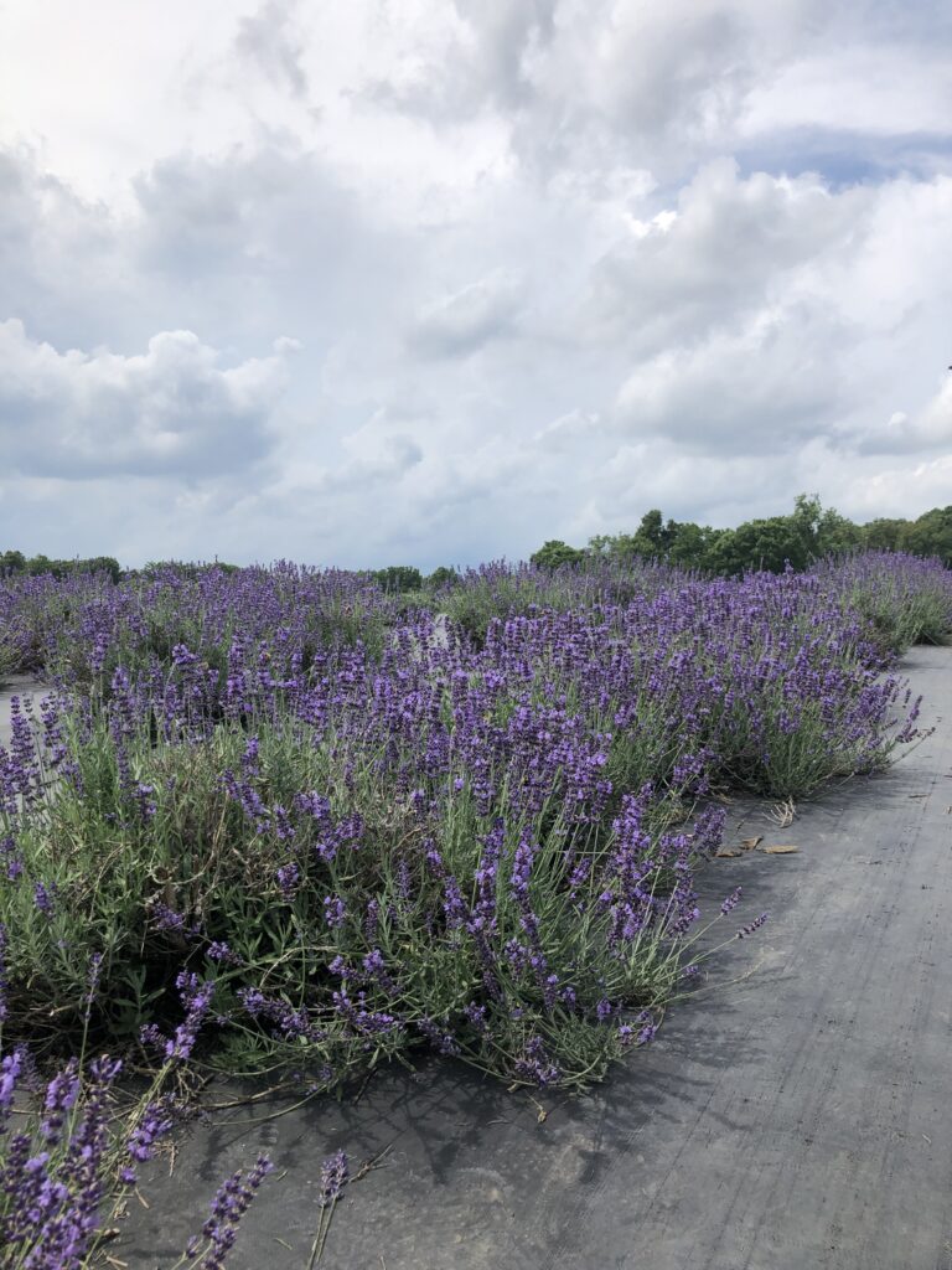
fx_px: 1027
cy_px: 635
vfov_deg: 63.4
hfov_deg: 49.7
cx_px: 476
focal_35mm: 28
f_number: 1.8
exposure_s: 1/2404
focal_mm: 3.99
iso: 20
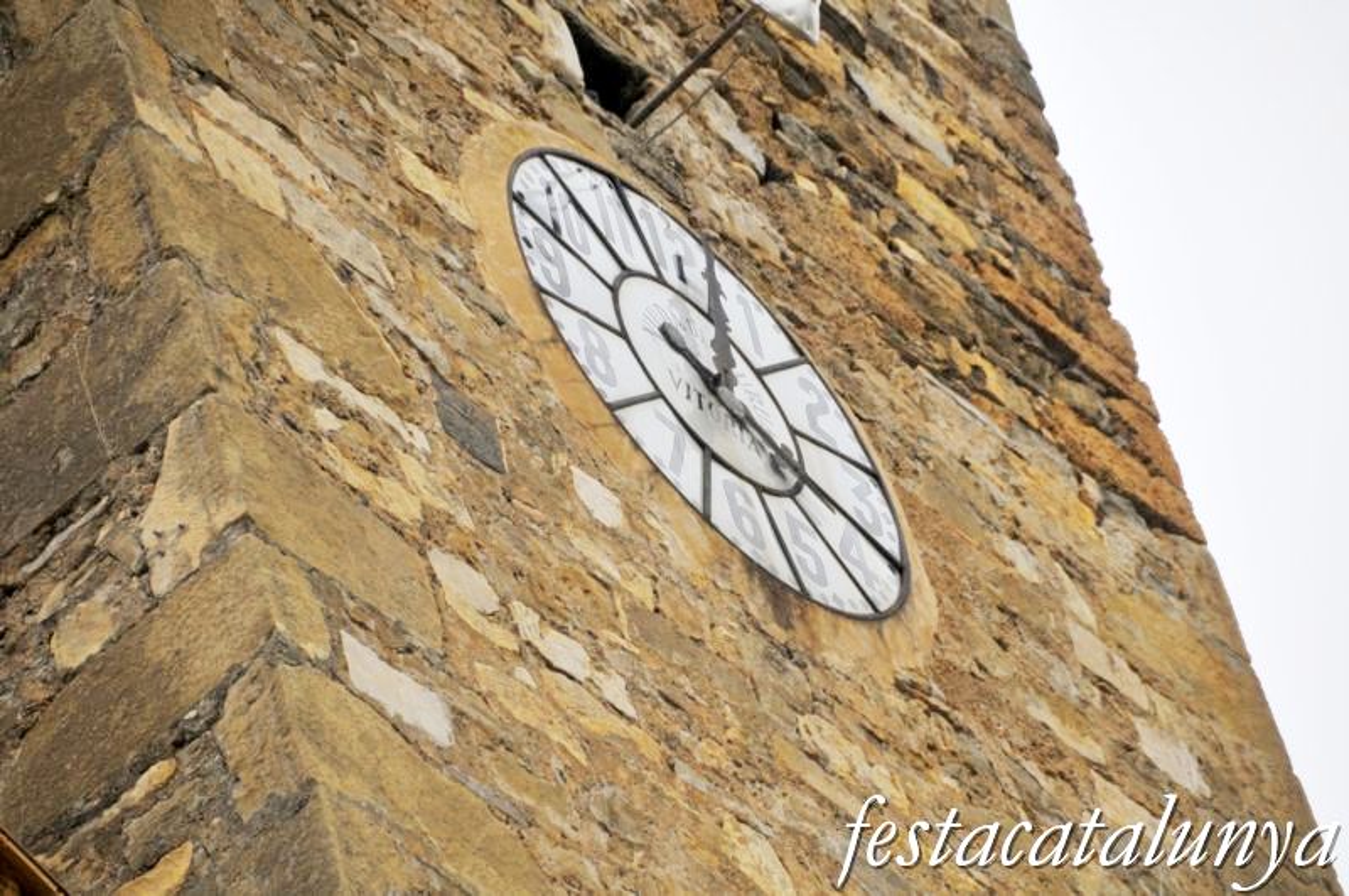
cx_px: 674
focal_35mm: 255
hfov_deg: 8.1
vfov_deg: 5.4
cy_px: 448
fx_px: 9542
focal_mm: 170
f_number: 5.6
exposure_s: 1/125
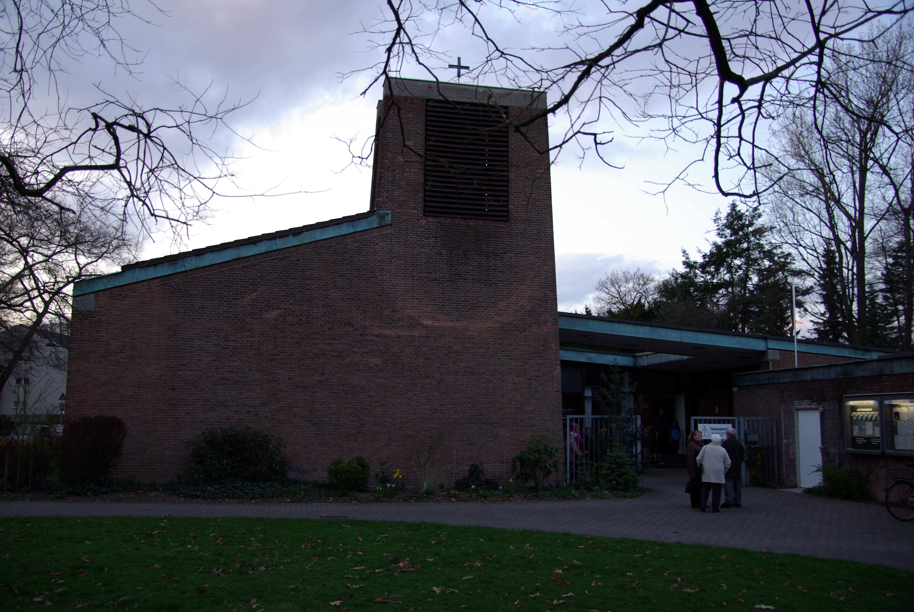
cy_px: 306
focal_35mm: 35
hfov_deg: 54.8
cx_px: 457
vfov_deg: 38.3
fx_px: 882
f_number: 4
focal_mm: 23.13
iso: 200
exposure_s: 1/40
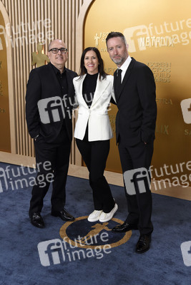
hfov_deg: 29.3
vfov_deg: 42.7
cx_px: 96
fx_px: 366
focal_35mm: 46
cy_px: 142
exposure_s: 1/250
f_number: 5
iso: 2500
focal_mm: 46
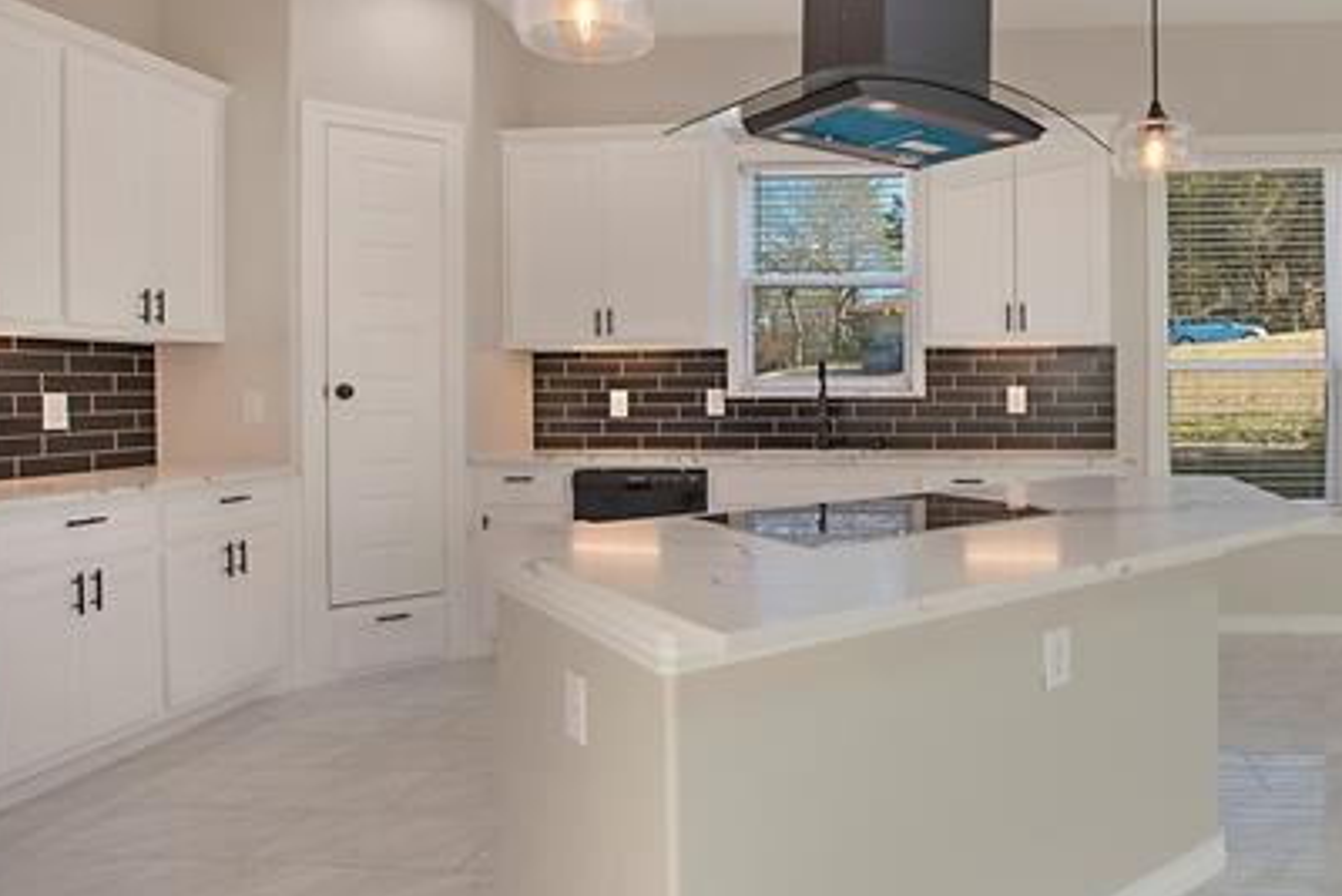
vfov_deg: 53.0
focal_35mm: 24
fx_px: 895
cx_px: 923
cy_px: 386
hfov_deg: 71.0
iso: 100
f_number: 5.6
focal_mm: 10
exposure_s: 1/60
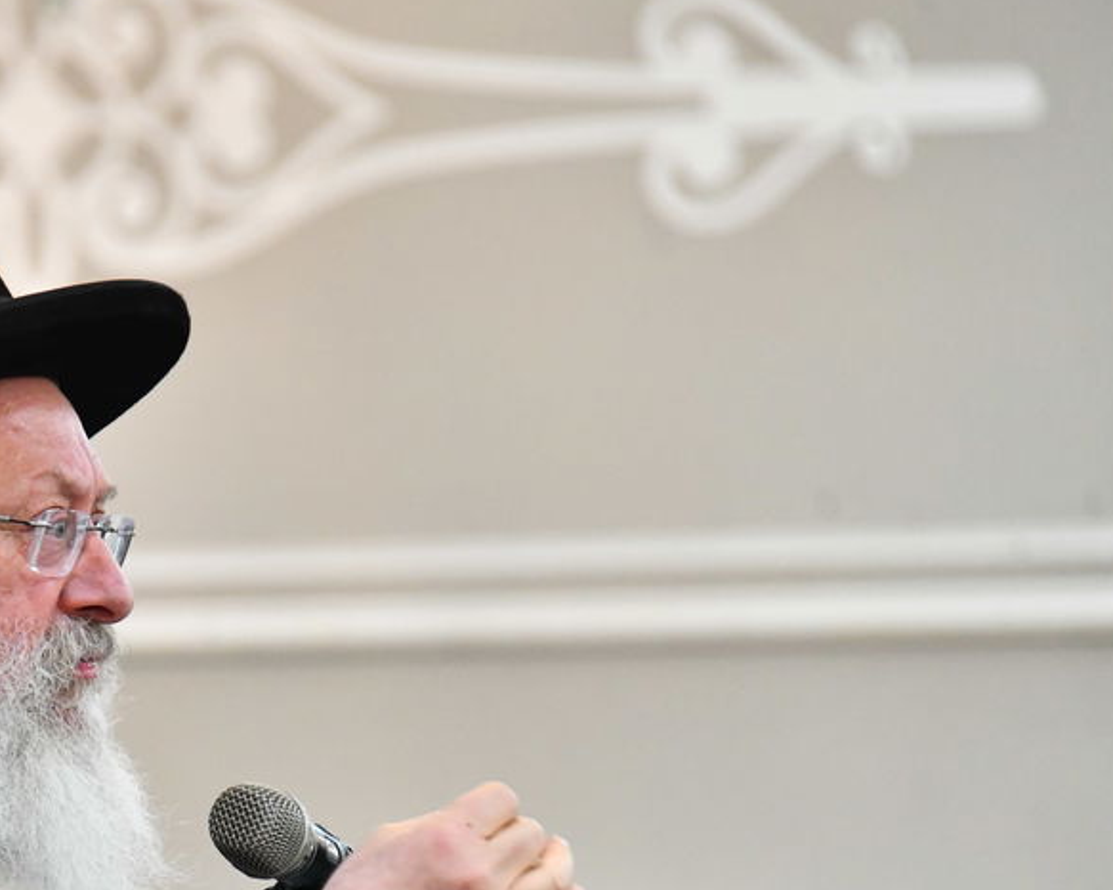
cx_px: -88
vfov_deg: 3.4
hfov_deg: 4.3
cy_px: 866
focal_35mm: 451
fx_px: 14851
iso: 2500
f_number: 5.6
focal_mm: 200
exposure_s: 1/125
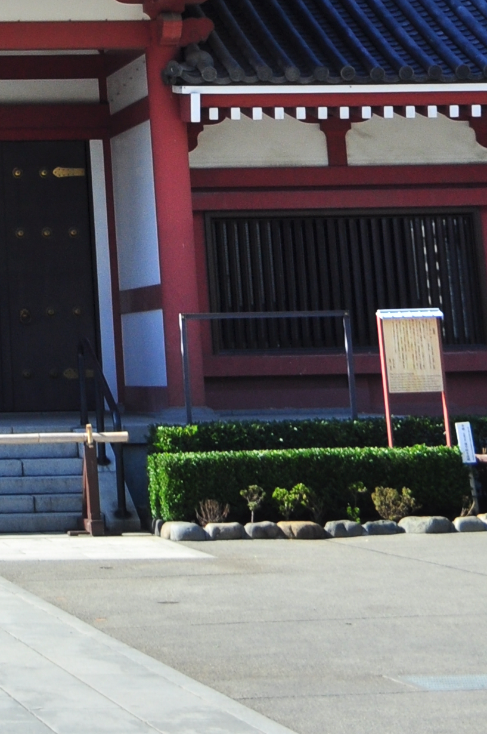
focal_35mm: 115
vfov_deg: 15.8
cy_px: -478
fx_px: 2339
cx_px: -312
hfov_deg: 11.3
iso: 200
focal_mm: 22
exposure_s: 1/250
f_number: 8
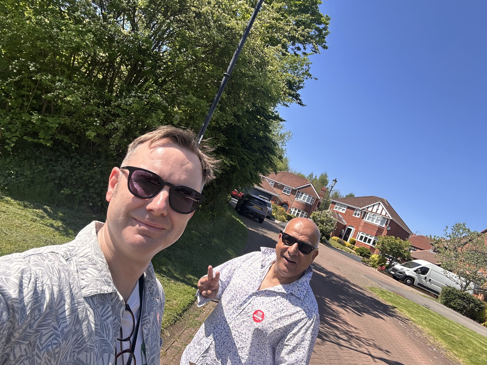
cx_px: 244
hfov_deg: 73.9
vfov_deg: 58.9
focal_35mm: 23
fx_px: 324
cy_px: 182
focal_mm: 2.69
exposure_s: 1/844
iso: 25
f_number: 1.9
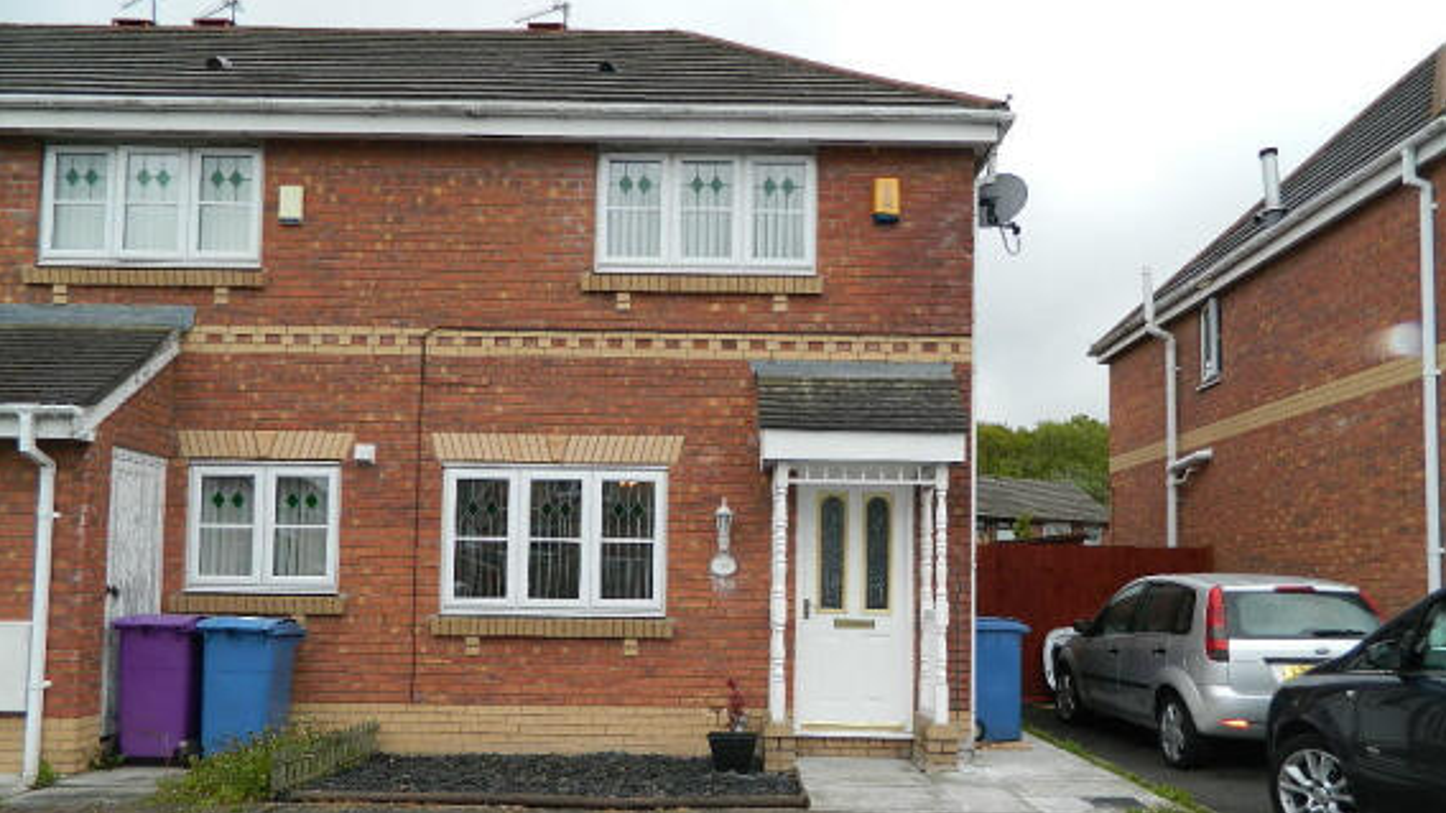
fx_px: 1074
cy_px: 534
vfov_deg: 41.0
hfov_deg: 67.9
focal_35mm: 28
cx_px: 736
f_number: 3.1
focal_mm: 4.5
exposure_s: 1/320
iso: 110
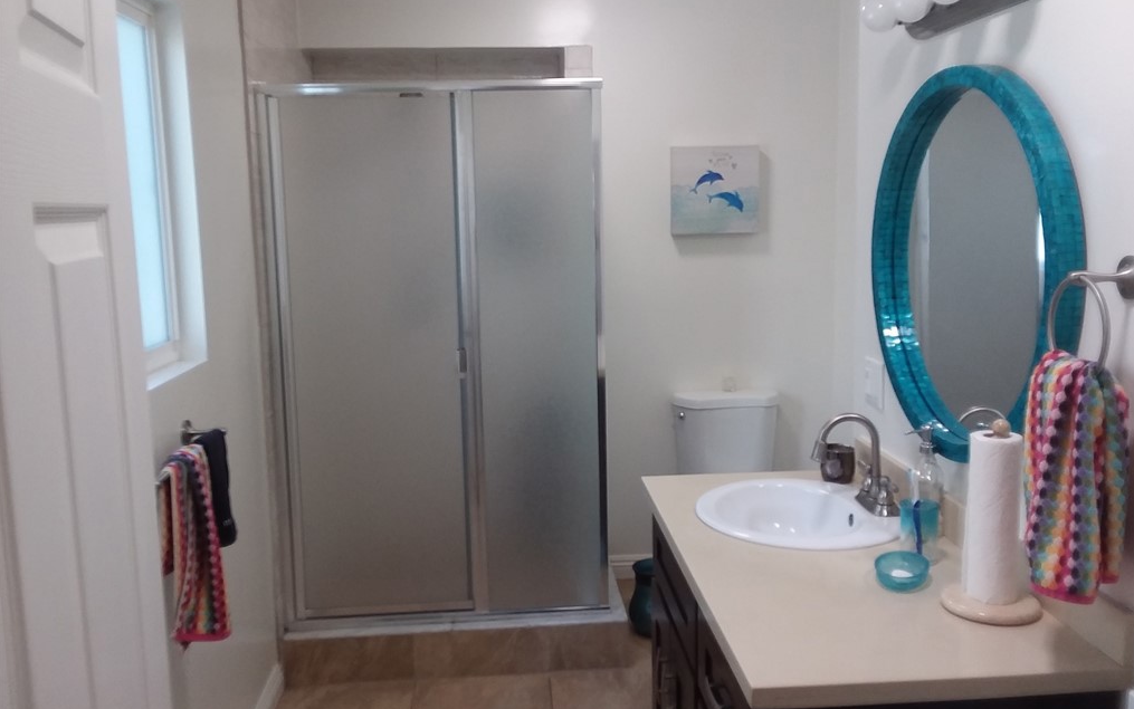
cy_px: 365
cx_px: 570
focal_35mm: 31
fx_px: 958
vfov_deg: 40.6
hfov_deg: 61.2
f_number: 1.9
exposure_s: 1/30
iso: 40
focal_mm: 2.47
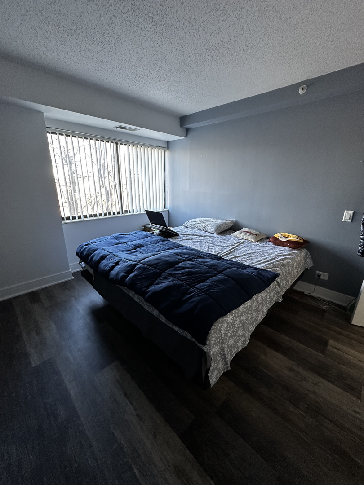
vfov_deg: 102.1
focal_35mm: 14
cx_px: 182
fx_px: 196
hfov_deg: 85.7
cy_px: 242
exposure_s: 1/60
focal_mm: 2.22
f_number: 2.2
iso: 250
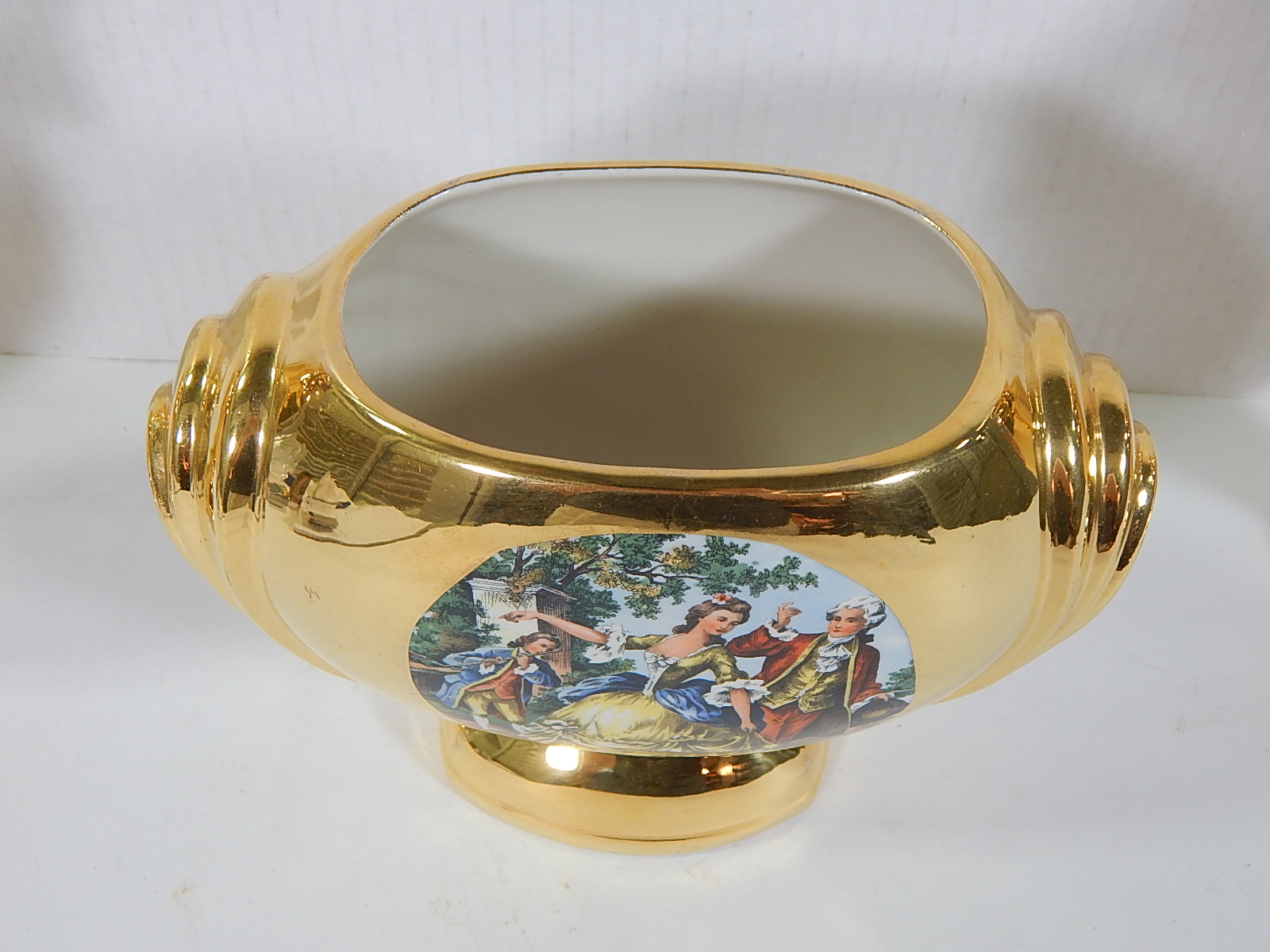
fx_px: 1247
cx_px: 635
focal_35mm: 34
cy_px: 476
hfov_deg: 54.0
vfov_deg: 41.8
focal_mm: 6.1
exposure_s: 1/40
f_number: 3.3
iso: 125
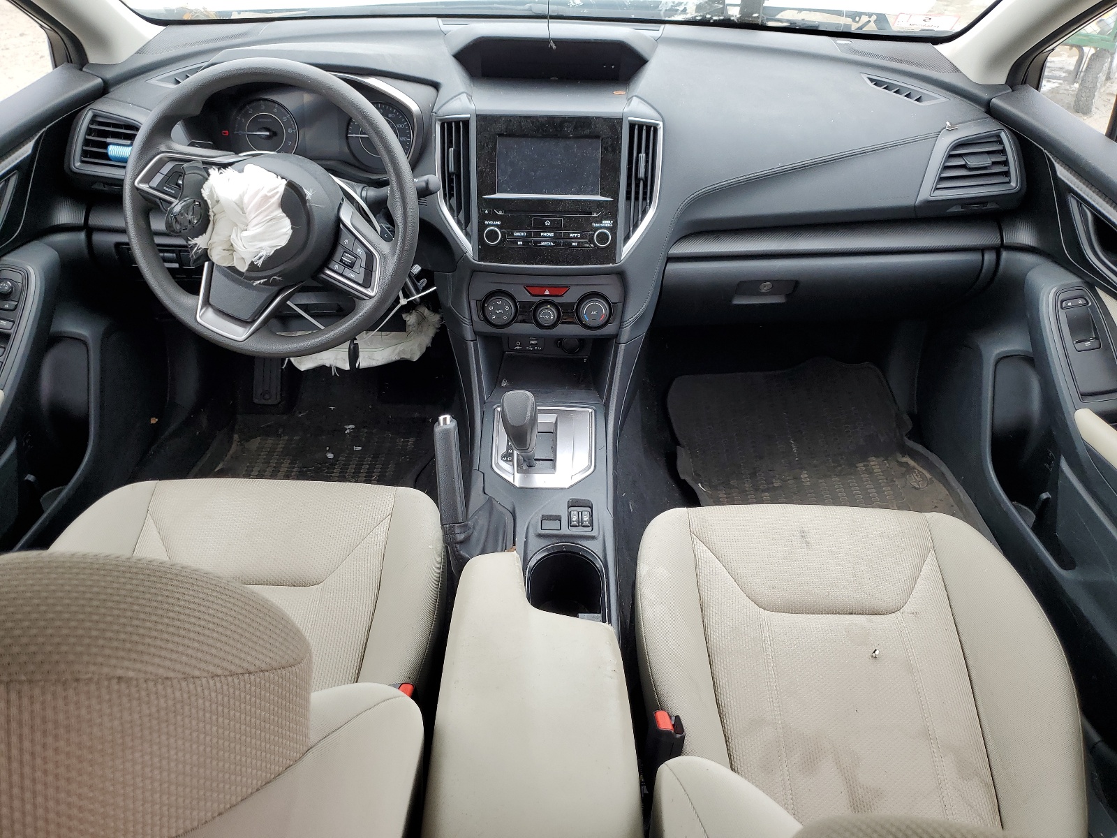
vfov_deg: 53.1
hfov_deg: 67.3
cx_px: 558
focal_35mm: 26
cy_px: 419
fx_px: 839
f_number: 1.5
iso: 50
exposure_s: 1/167
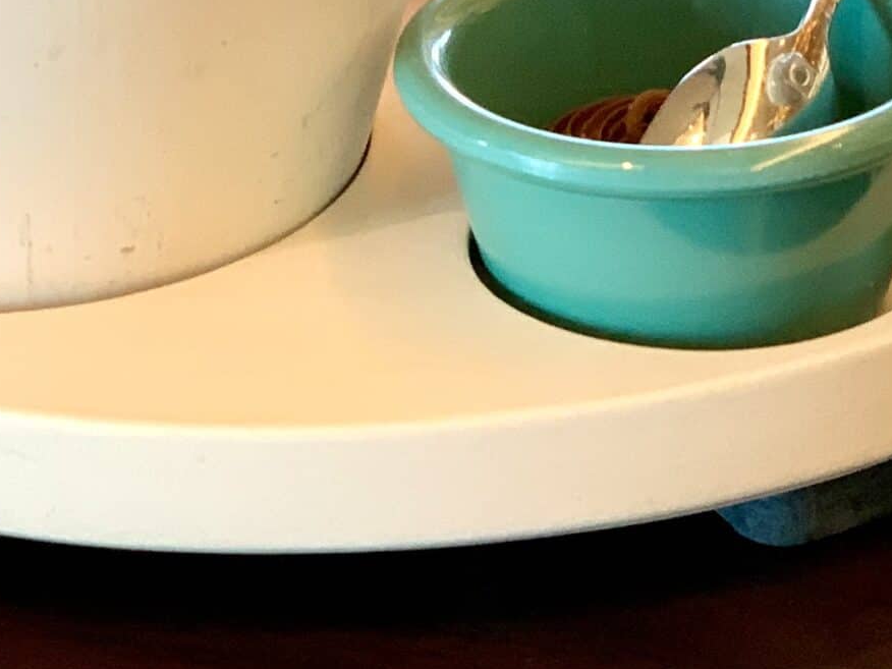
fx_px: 3917
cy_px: -102
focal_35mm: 152
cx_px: 718
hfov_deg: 12.9
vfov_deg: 9.6
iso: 160
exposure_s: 1/60
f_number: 2.4
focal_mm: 6
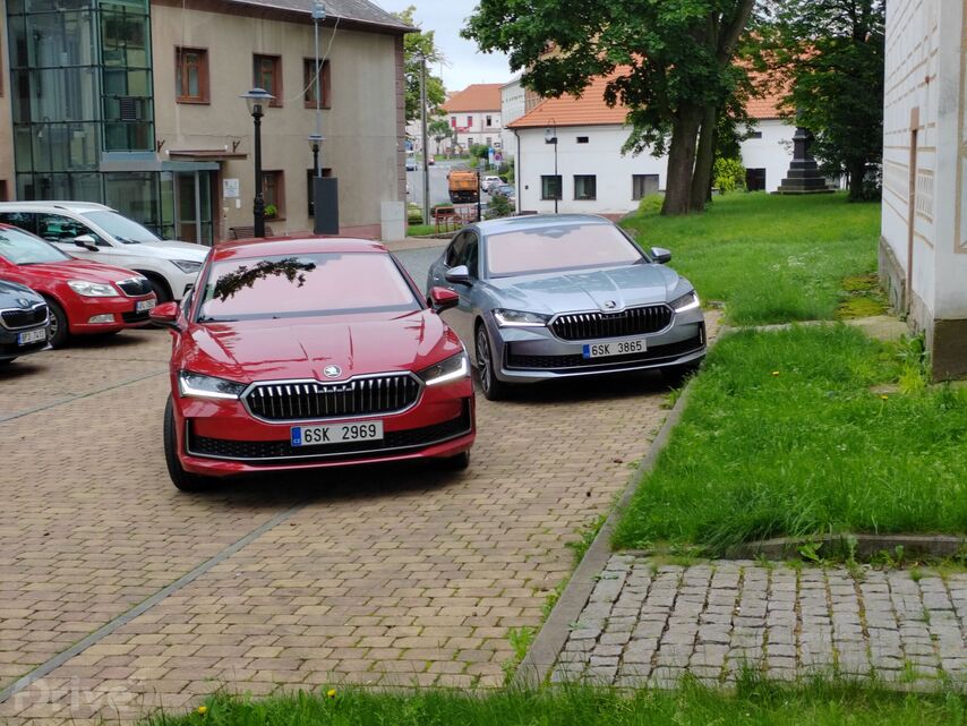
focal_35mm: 54
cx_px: 484
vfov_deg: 27.0
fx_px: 1509
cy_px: 363
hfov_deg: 35.5
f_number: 1.9
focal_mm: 5.52
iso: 100
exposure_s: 1/310
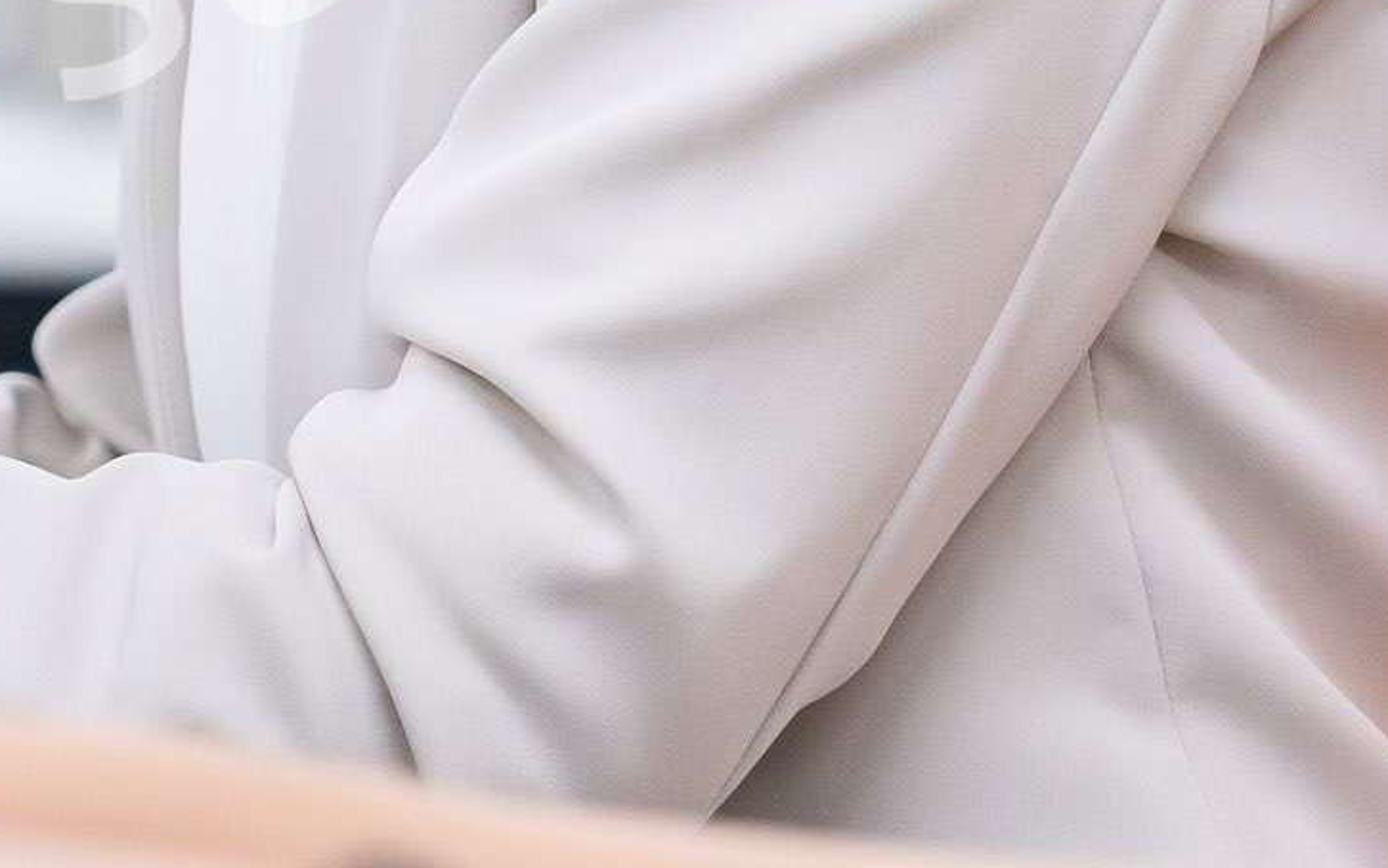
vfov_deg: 3.3
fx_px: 14869
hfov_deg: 5.2
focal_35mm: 393
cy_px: -743
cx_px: -1401
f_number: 2.8
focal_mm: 70
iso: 500
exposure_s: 1/320
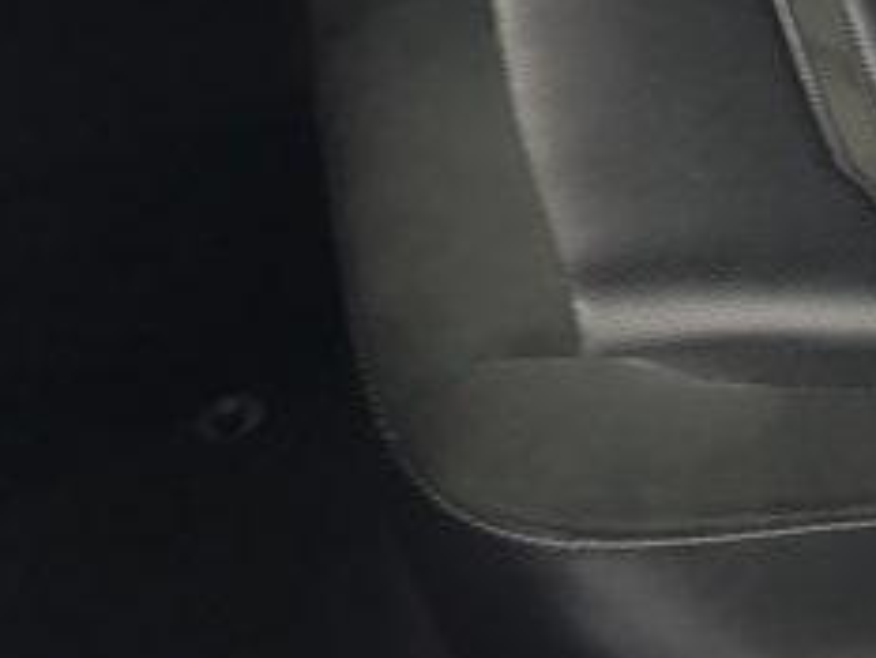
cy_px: -489
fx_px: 2557
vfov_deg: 13.3
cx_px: 1372
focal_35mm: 101
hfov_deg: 17.2
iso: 320
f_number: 1.7
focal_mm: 6.3
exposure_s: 1/40
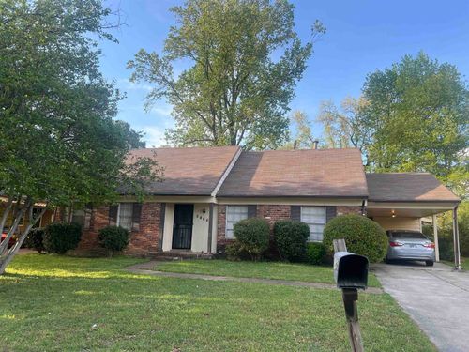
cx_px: 234
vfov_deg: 53.1
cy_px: 176
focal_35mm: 26
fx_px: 352
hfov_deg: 67.3
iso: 50
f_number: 1.5
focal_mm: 5.7
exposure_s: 1/714
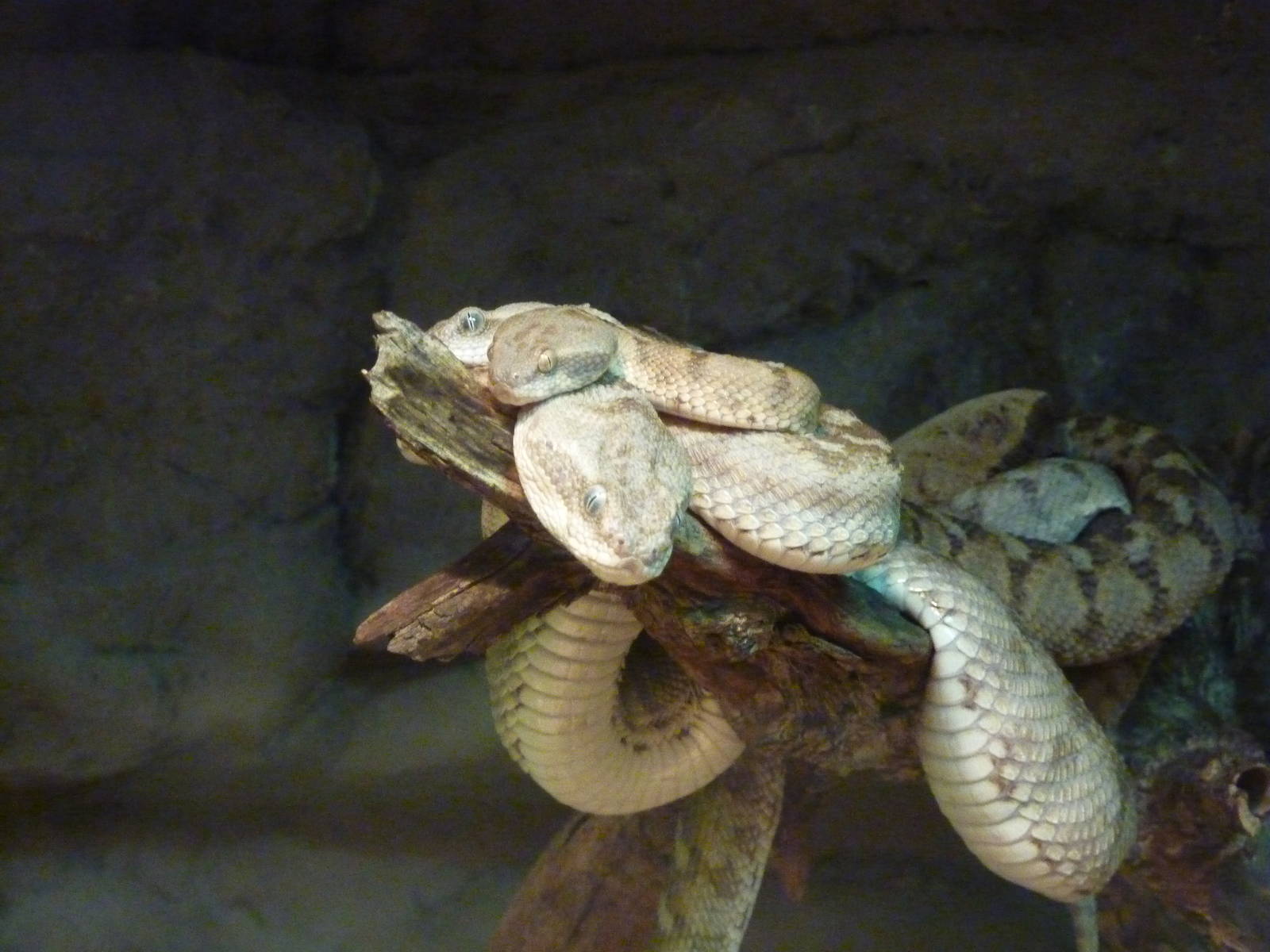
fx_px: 3302
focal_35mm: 90
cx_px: 635
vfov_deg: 16.4
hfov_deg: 21.8
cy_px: 476
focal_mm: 14.7
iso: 1000
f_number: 4.3
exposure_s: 1/10
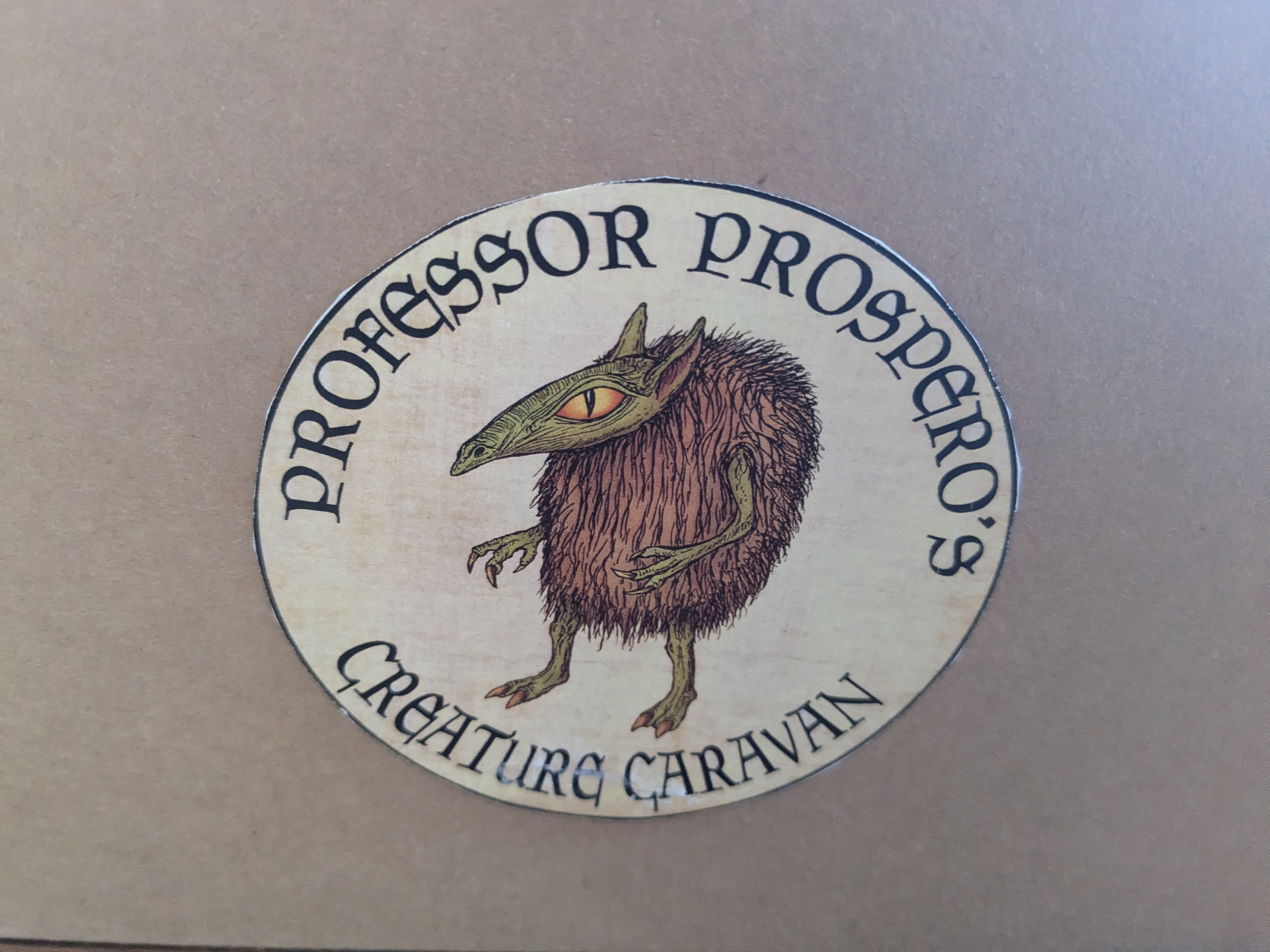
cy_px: 476
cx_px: 635
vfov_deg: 51.4
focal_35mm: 27
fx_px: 991
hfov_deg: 65.3
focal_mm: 4.38
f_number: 1.73
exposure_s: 1/120
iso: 1139
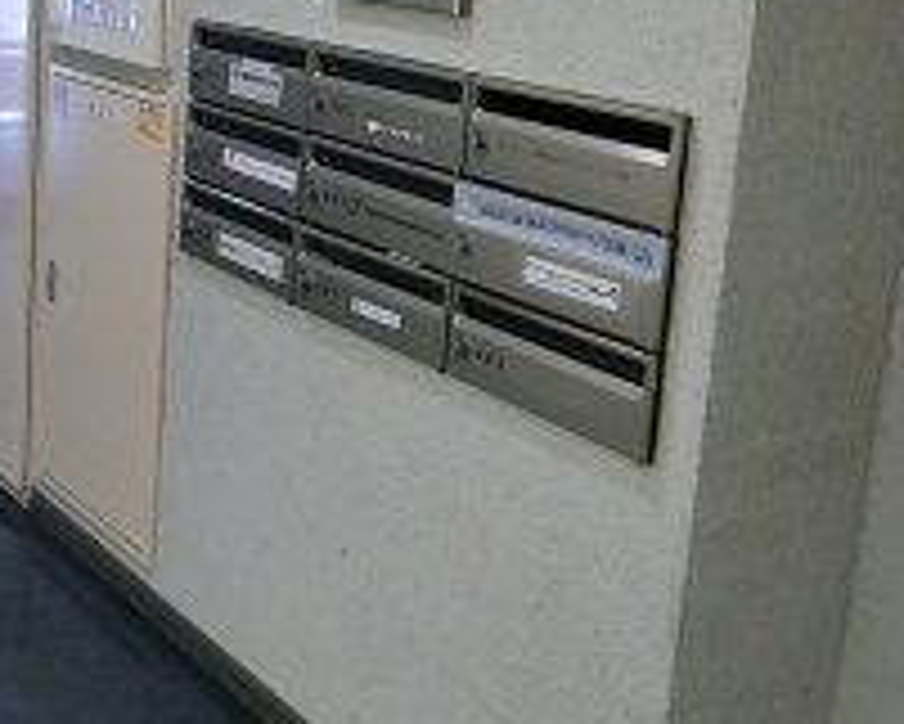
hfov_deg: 29.6
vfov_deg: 25.6
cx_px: -18
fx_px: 1579
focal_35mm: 59
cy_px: 225
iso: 500
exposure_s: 1/30
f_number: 2.7
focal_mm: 4.06
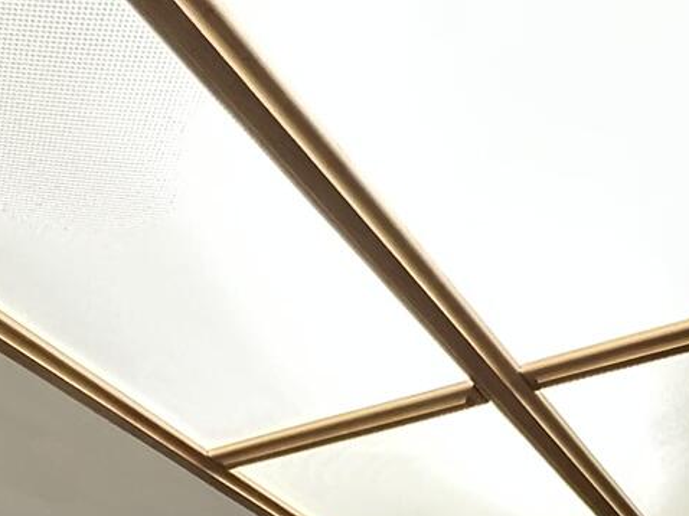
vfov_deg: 16.5
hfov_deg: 31.9
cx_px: 223
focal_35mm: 60
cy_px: 1106
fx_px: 1194
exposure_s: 1/60
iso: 200
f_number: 2.2
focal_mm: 2.22
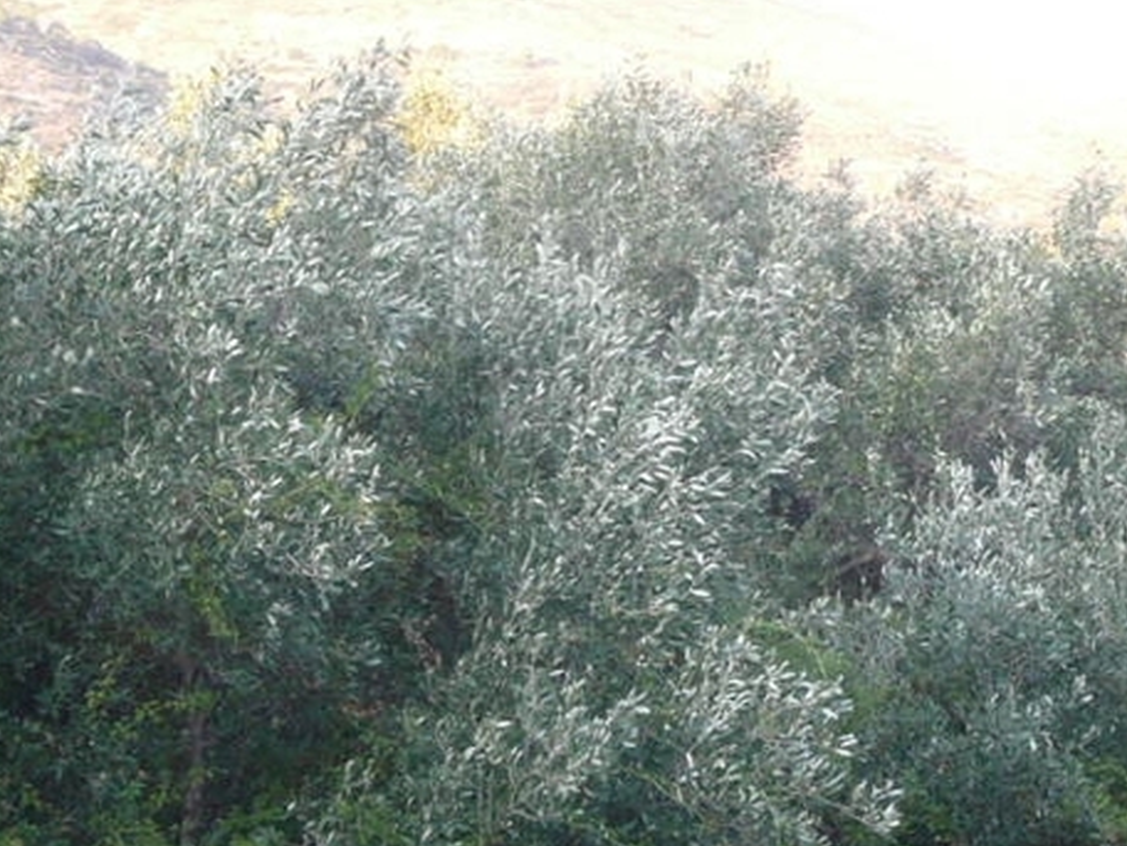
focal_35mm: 108
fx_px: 3516
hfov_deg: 18.2
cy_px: 413
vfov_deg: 13.7
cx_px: 581
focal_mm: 9.1
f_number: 4.3
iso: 125
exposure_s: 1/30
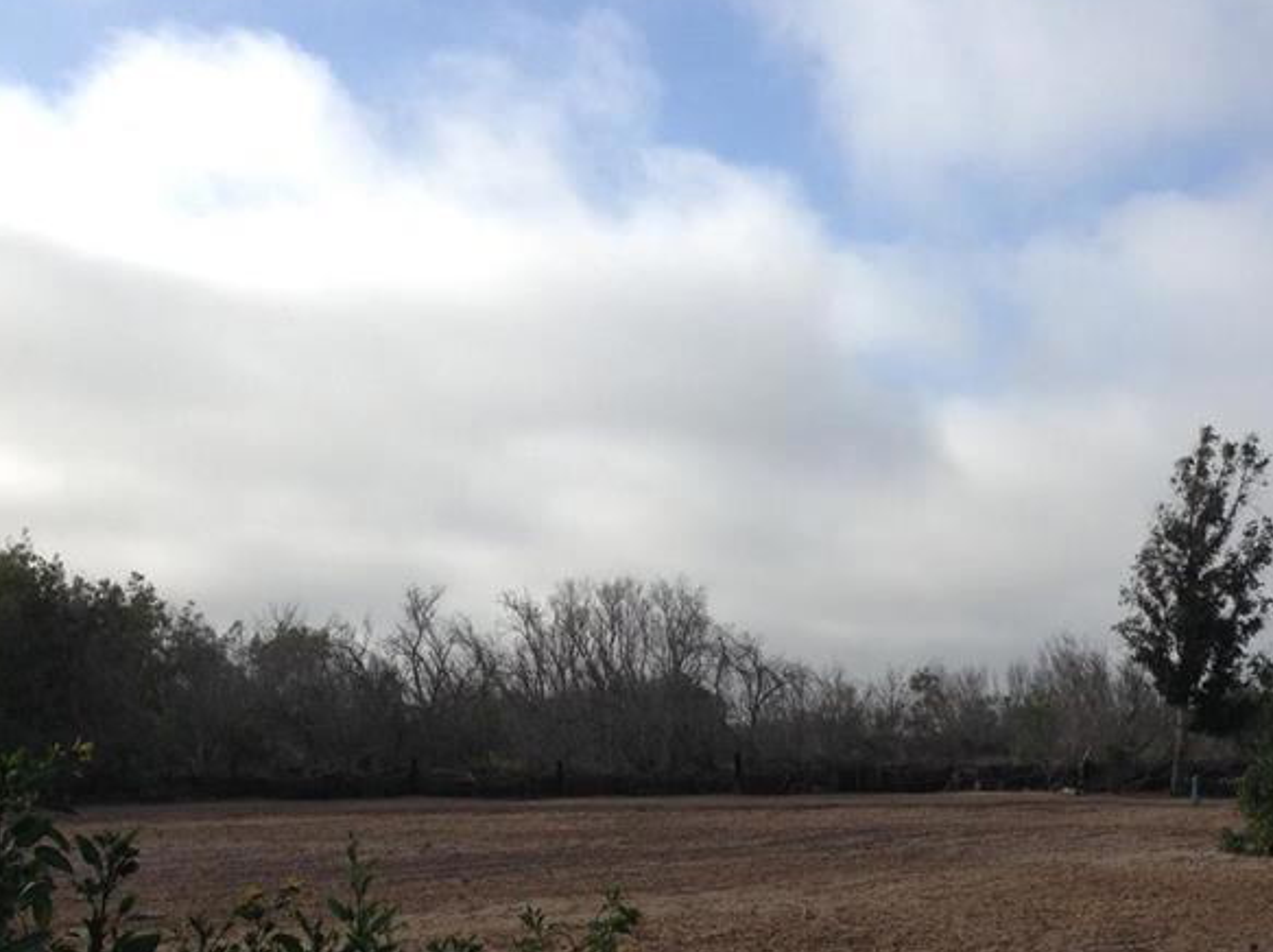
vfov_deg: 24.6
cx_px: 926
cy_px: 811
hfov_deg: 32.7
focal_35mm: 58
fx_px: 2131
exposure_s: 1/1550
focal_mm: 4.12
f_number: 2.4
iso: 50
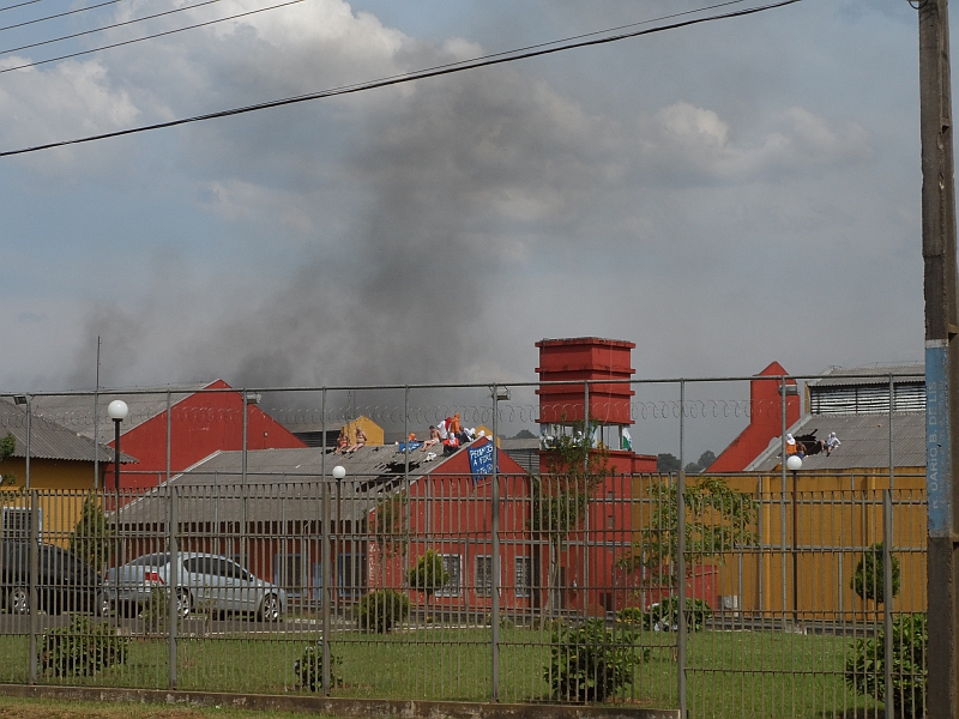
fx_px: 2881
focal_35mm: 104
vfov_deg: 14.2
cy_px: 360
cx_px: 480
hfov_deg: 18.9
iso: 80
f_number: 4.6
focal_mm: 17
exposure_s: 1/1000
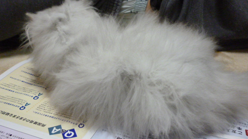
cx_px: 123
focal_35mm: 31
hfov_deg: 62.6
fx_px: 204
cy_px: 68
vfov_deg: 37.7
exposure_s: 1/50
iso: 800
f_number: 3.1
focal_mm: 5
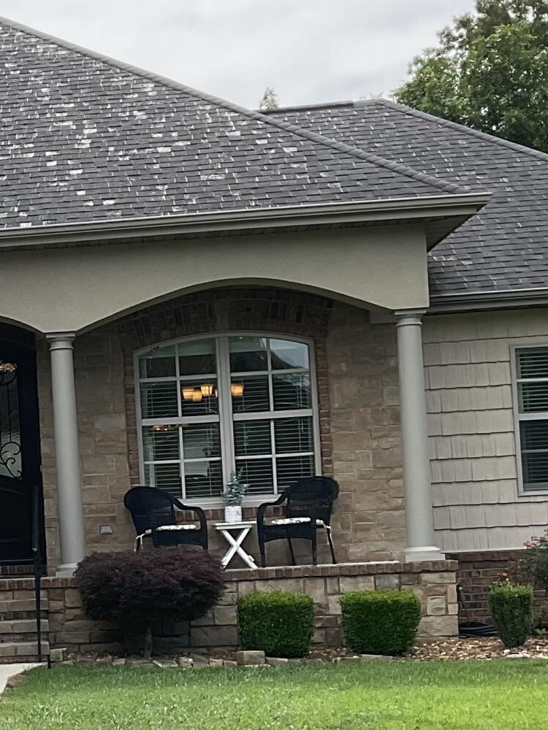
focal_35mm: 87
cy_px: 520
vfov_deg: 22.4
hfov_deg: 16.1
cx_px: -160
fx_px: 1836
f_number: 1.8
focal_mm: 3
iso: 16
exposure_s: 1/962
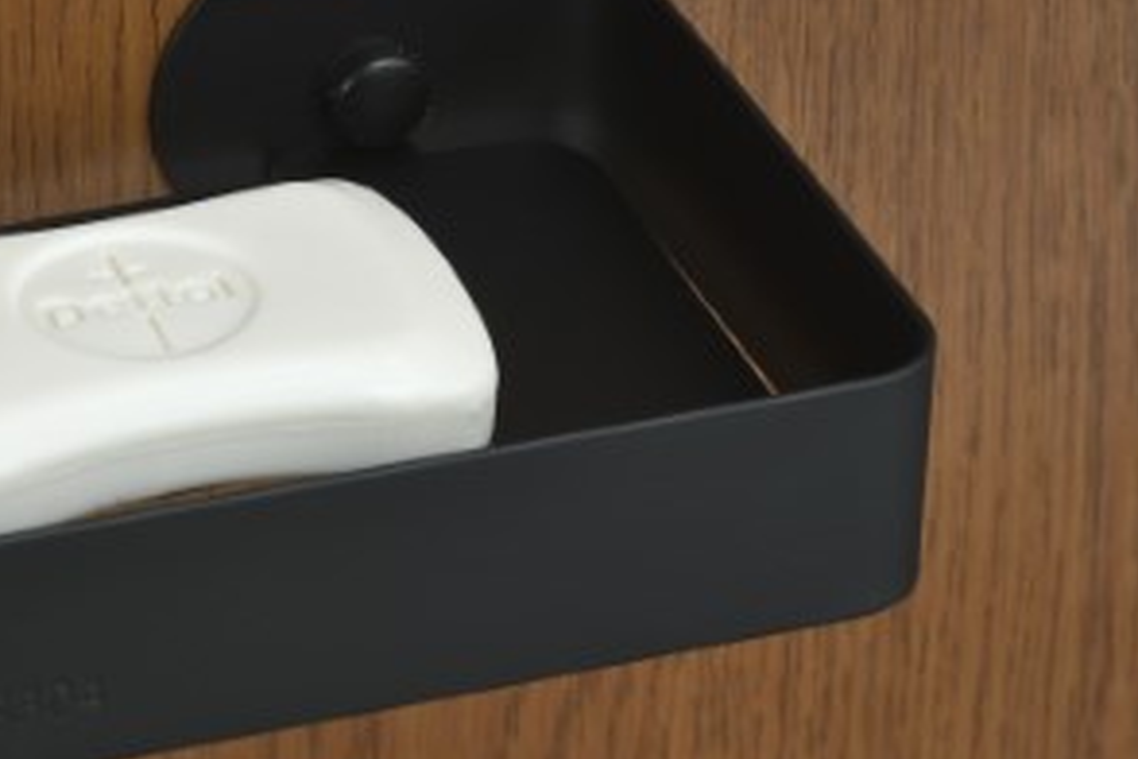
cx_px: 132
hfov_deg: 7.9
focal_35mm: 259
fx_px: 8187
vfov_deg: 5.3
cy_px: 302
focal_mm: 85
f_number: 13
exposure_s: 1/30
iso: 200
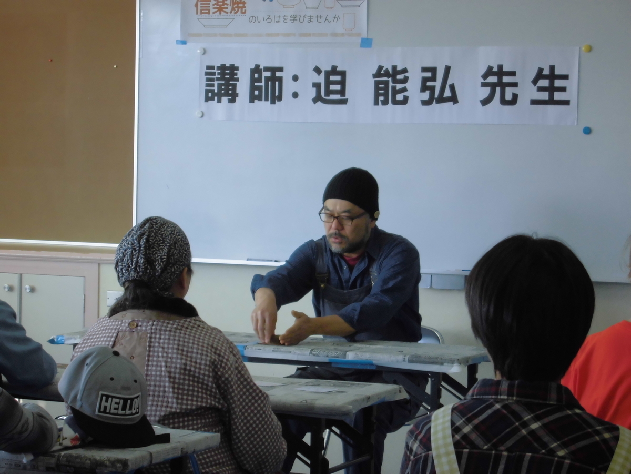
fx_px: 1950
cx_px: 316
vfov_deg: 13.8
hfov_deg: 18.4
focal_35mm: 107
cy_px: 237
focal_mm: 19.2
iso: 200
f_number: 5.1
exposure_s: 1/60
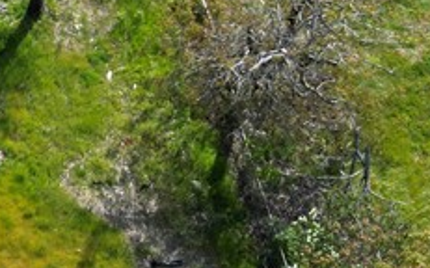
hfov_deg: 16.8
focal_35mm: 113
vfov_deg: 11.5
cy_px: 264
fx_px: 1323
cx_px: -203
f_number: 1.7
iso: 100
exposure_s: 1/1250
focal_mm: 6.72
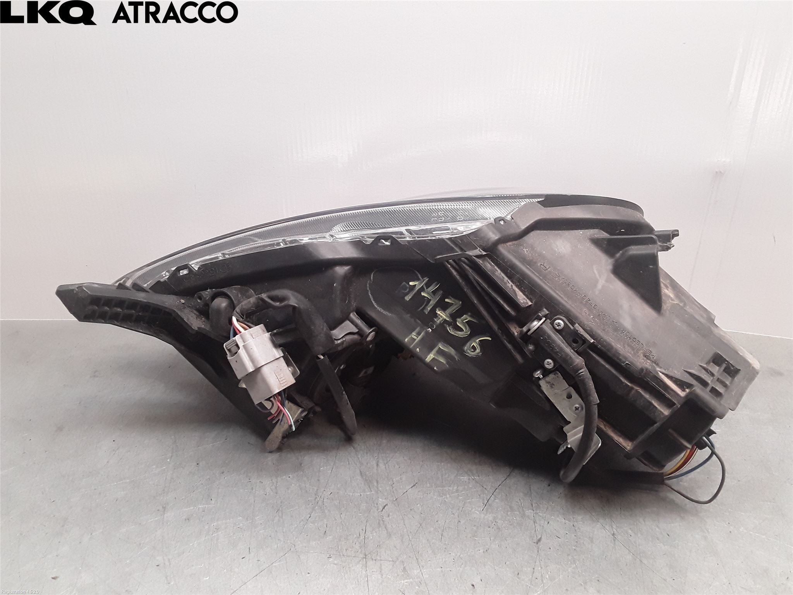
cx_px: 396
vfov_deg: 49.7
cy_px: 298
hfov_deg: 63.4
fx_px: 641
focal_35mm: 28
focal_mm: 2.91
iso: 100
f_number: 1.9
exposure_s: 1/100
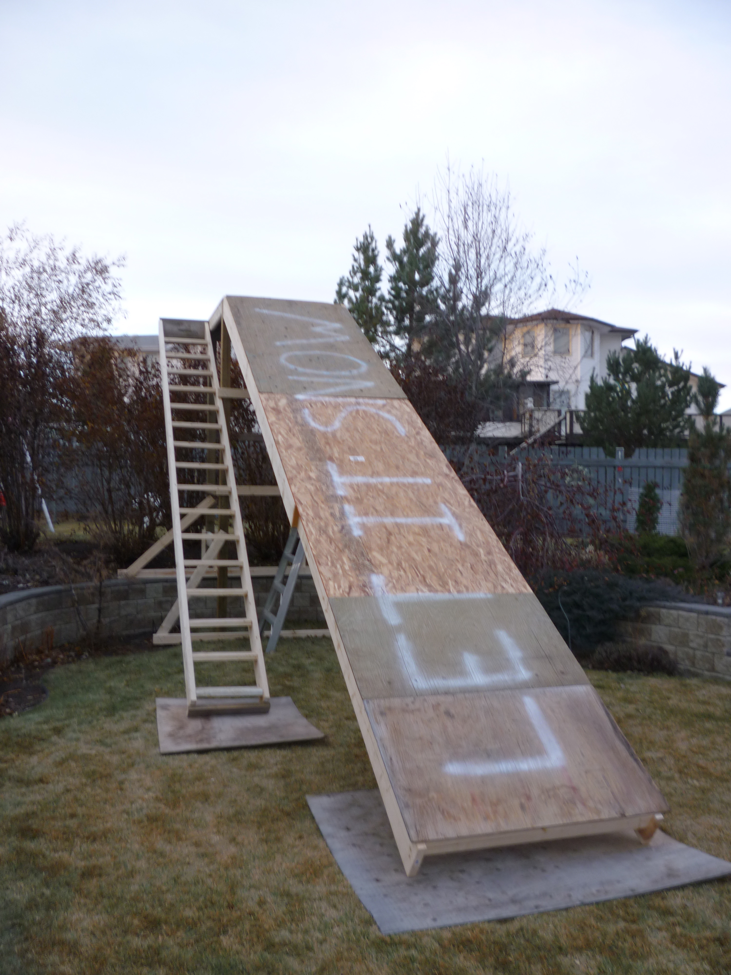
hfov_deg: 48.2
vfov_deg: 61.7
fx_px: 817
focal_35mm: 29
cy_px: 488
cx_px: 366
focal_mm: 5.2
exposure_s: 1/30
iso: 80
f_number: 3.3
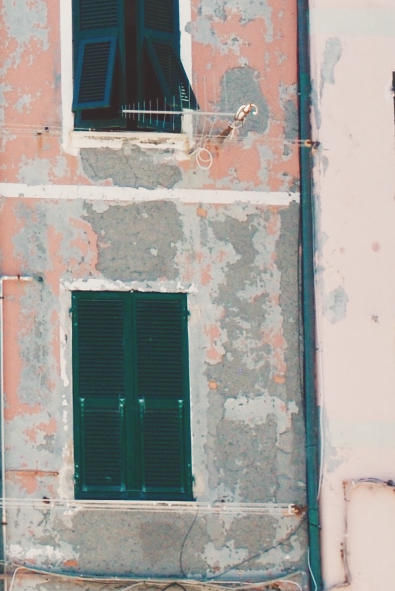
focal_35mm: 244
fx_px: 4002
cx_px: -273
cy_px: -3
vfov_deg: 8.4
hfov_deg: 5.6
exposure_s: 1/500
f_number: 5.3
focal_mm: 45
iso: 250
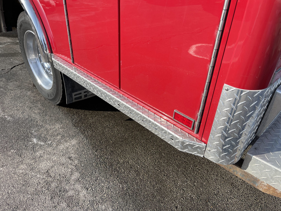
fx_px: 211
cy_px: 106
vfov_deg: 53.1
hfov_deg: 67.3
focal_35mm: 26
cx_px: 140
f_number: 1.6
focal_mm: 5.1
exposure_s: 1/1715
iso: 32
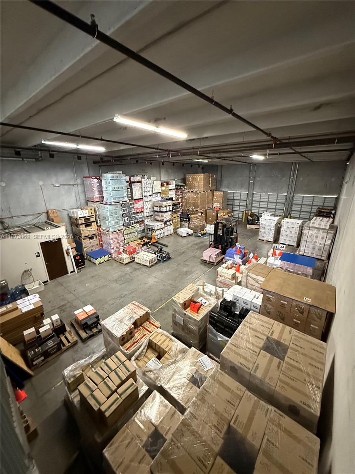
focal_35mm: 14
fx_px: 191
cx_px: 178
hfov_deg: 85.7
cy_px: 237
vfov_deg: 102.1
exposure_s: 1/60
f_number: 2.2
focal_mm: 2.22
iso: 1250
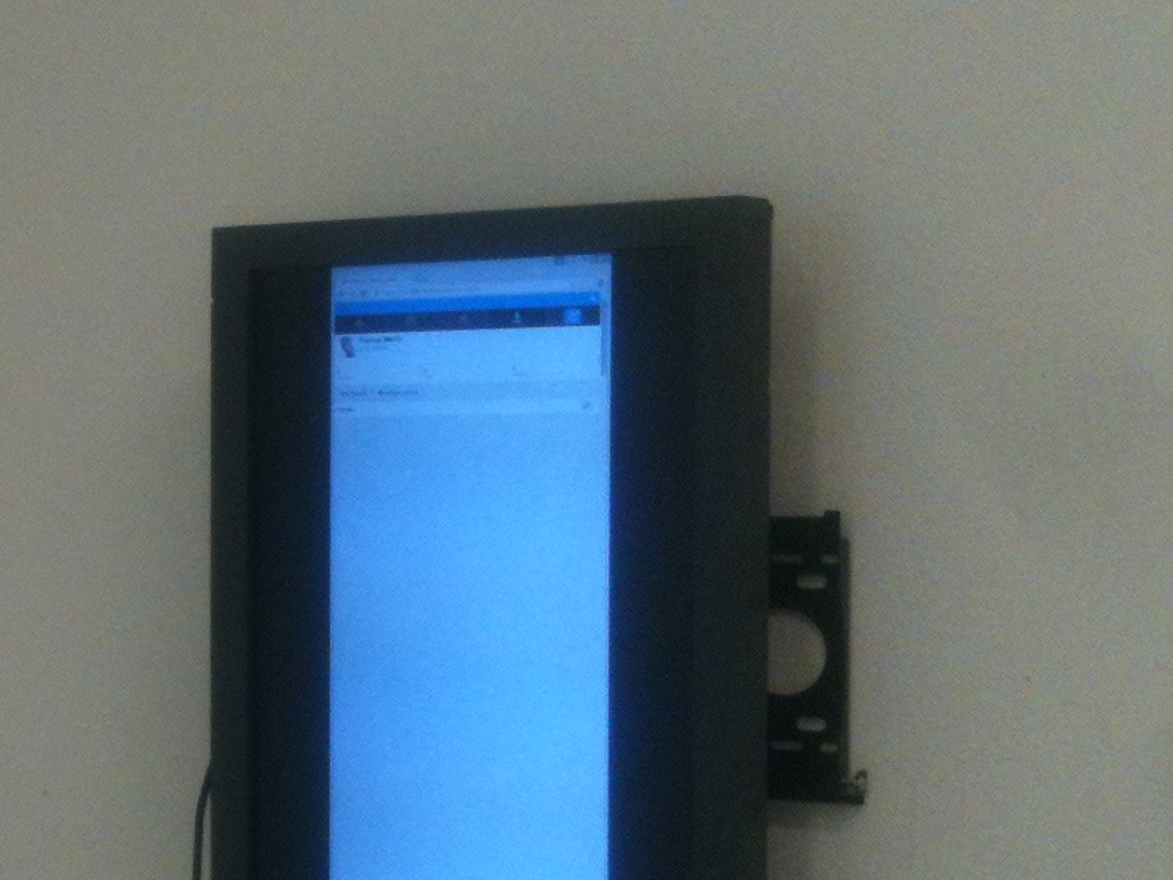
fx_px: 3050
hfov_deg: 20.2
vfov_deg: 16.4
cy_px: 569
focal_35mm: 90
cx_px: -283
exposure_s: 1/50
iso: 100
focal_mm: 3.85
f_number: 2.8
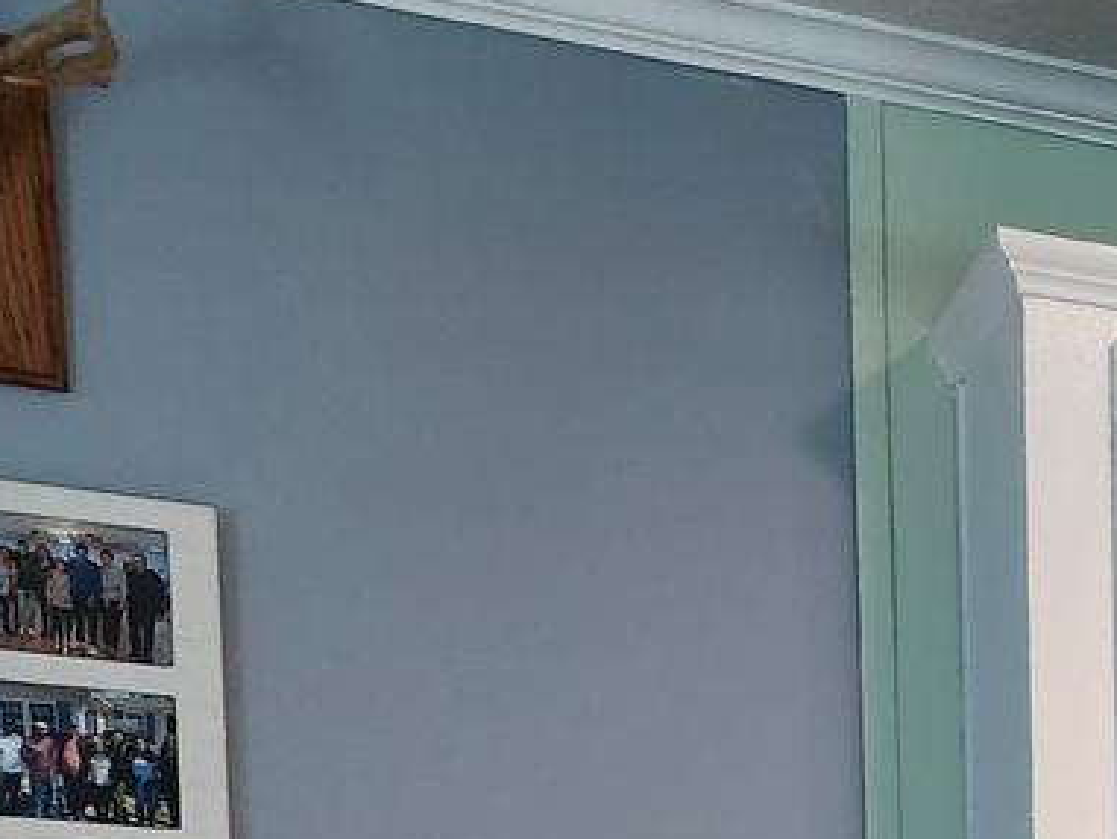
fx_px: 2808
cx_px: 1941
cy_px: 1549
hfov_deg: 18.3
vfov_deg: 14.7
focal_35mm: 87
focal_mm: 5.54
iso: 500
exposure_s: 1/120
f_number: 1.8
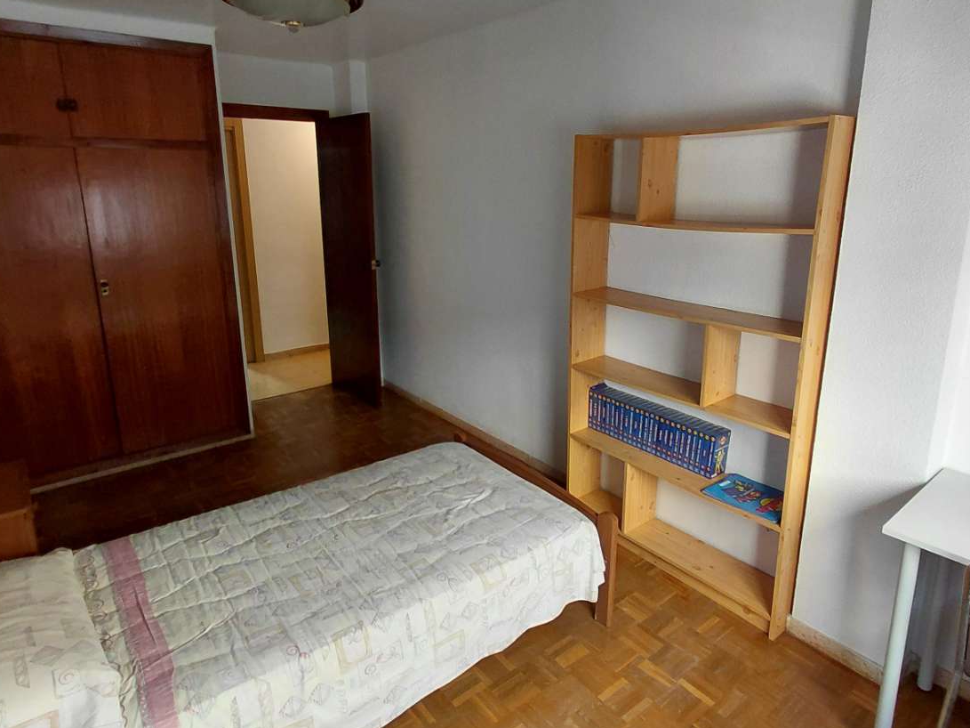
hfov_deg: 76.4
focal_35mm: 22
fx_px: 616
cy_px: 323
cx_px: 498
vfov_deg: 60.9
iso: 100
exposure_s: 1/50
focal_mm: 1.64
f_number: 2.2
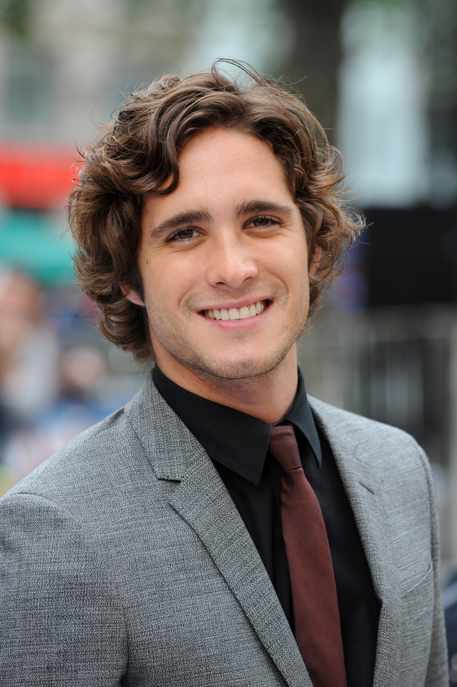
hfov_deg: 6.9
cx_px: 228
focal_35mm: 200
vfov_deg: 10.3
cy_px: 344
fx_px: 3814
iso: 1000
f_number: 4
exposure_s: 1/320
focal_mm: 200
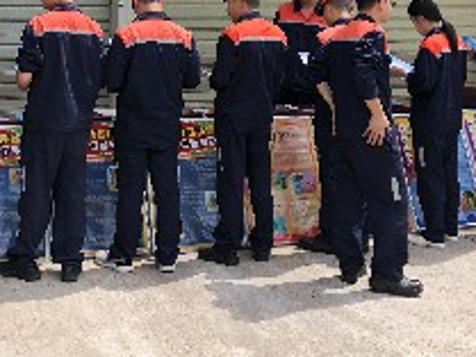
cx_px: 105
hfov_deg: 28.4
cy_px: -19
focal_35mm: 67
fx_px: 922
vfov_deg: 21.0
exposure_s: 1/762
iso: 20
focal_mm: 3.99
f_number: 1.8
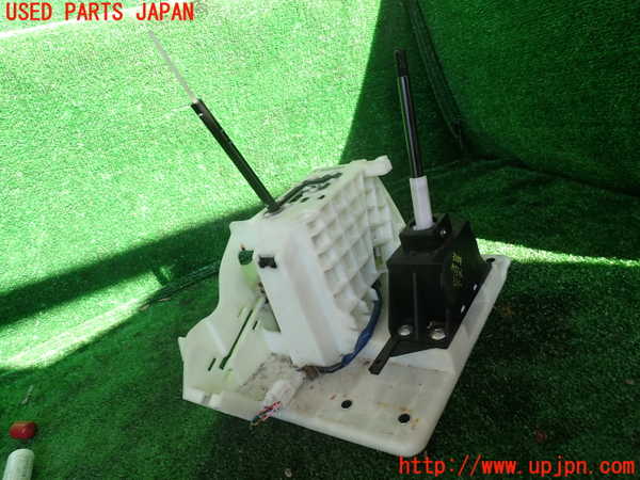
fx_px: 462
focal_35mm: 25
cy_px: 240
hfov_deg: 69.4
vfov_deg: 54.9
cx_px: 320
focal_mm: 4.5
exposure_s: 1/160
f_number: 2.8
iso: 100
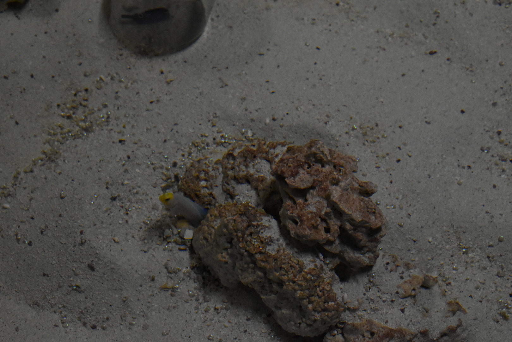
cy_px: 171
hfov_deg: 24.6
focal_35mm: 82
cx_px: 256
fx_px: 1173
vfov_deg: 16.6
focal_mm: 55
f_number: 5.6
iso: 3200
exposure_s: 1/200
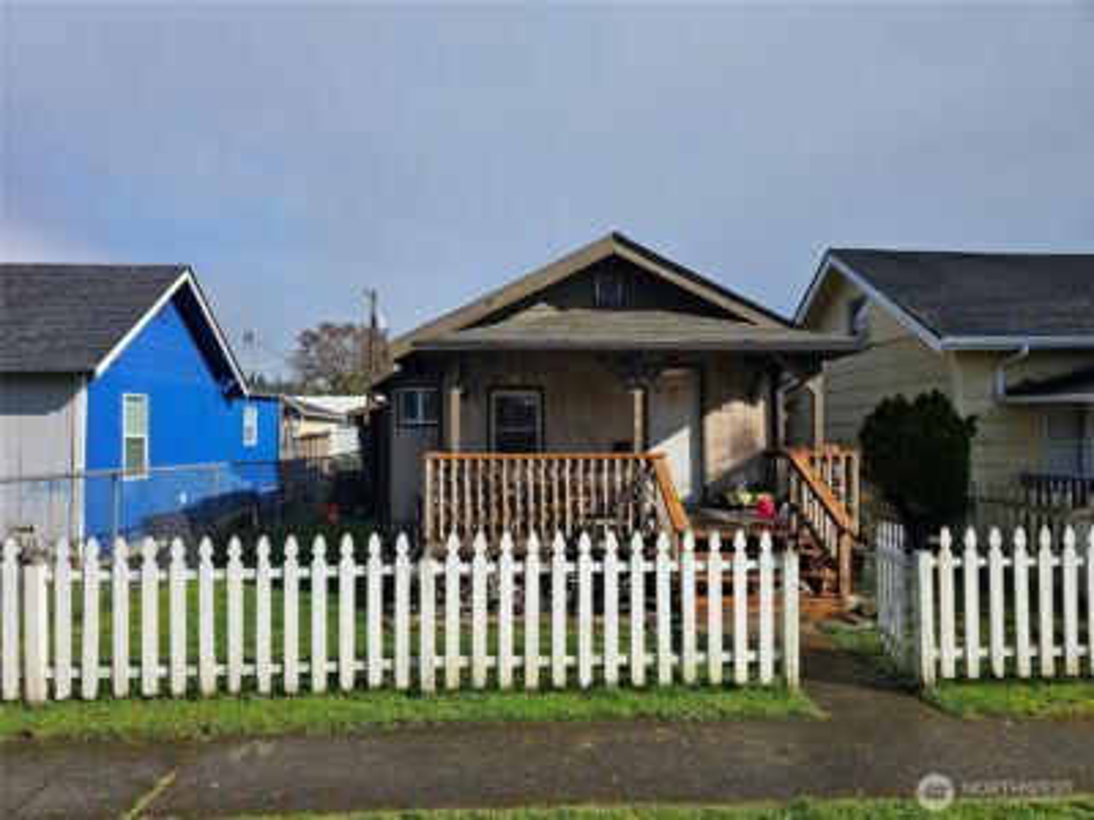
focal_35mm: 23
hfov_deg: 73.9
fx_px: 727
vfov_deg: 58.9
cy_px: 410
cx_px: 547
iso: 10
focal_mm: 6.3
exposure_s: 1/843
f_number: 1.7
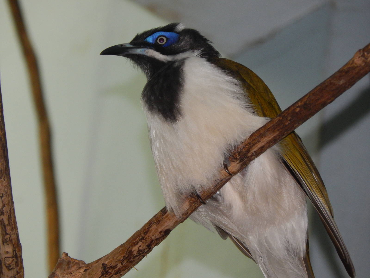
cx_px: 185
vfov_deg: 2.7
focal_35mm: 550
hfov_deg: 3.6
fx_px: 5879
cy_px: 139
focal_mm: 97.9
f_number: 5.8
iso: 450
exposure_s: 1/125
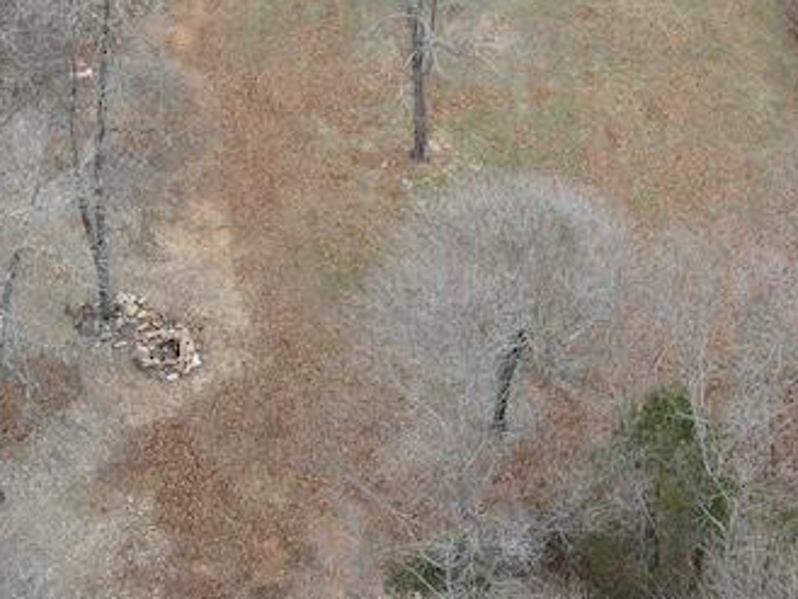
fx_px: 1683
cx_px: 446
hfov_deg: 26.6
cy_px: -27
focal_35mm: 73
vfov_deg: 19.5
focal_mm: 4.5
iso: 160
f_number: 2.8
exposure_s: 1/15
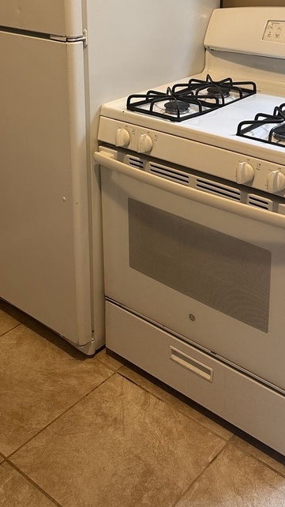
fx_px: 591
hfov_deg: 27.1
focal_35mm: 44
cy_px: 108
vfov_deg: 44.4
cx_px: 150
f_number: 1.78
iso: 160
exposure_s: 1/60
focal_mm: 6.86
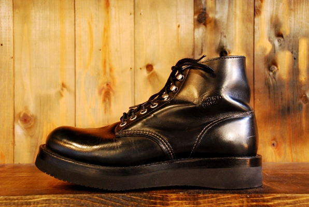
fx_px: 452
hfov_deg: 37.8
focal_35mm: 52
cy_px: 104
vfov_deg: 25.9
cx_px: 154
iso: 1250
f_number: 5
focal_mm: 35
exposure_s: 1/4
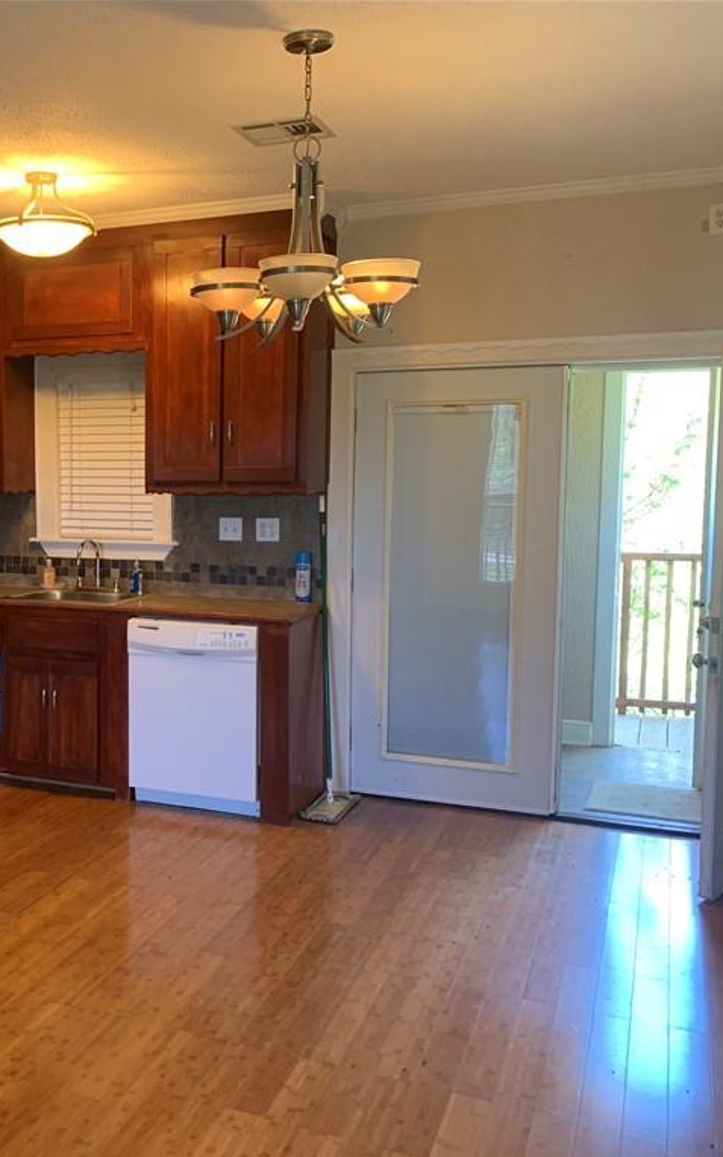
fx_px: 1166
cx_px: 79
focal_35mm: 37
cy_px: 581
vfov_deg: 52.7
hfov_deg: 32.8
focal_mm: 4.25
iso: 200
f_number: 1.8
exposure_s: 1/60
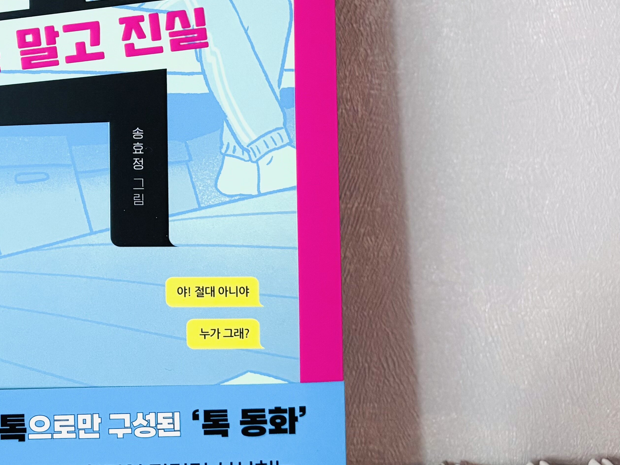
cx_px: 61
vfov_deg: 24.3
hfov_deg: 31.2
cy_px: 75
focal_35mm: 59
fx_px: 1057
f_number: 1.6
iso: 250
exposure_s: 1/60
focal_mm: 5.96
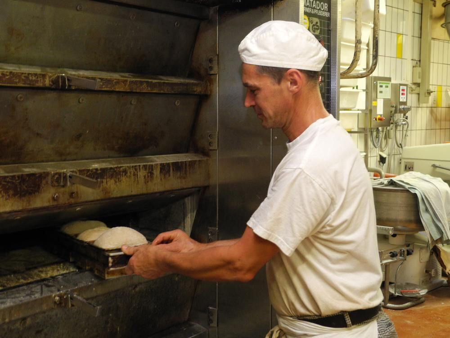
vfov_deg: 29.1
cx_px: 225
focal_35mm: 50
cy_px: 169
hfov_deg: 38.2
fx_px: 650
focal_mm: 10.7
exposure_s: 1/30
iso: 400
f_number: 3.5
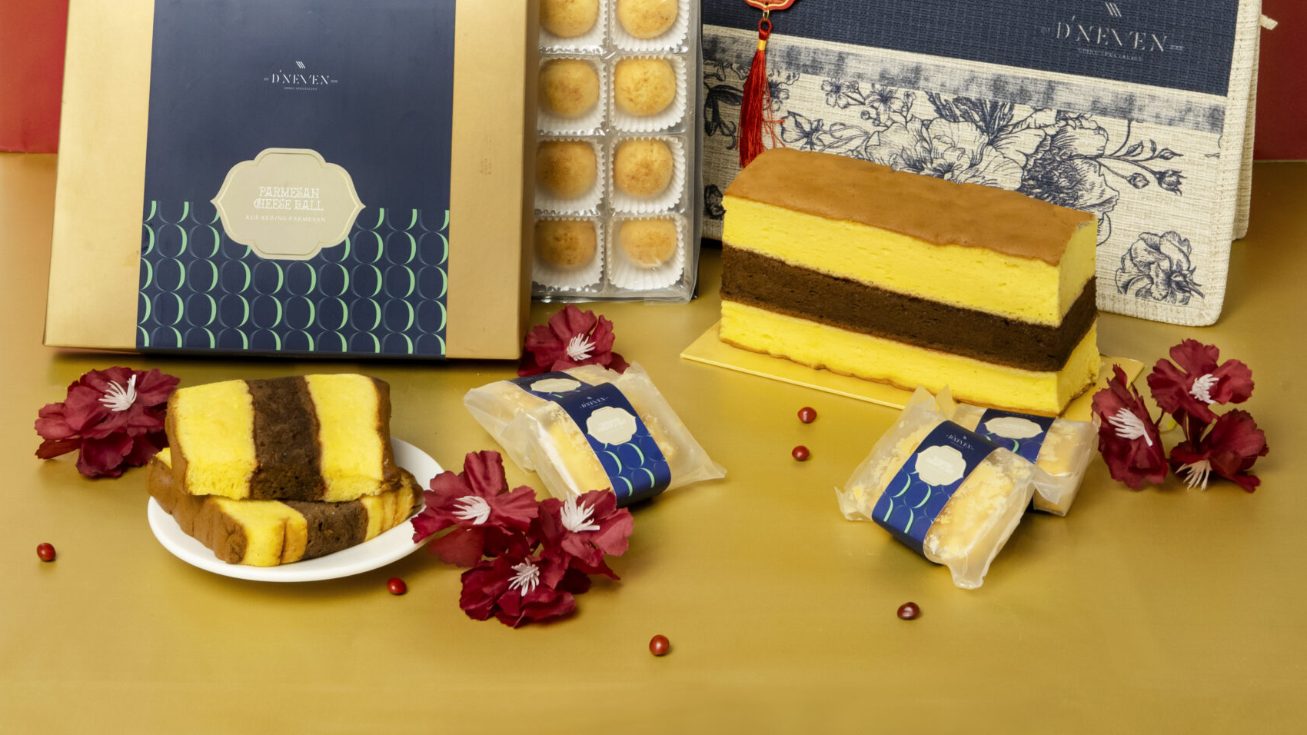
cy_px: -212
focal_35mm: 71
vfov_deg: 16.1
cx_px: 653
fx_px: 2460
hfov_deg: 29.7
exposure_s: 1/10
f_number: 6.3
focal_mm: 45
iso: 400
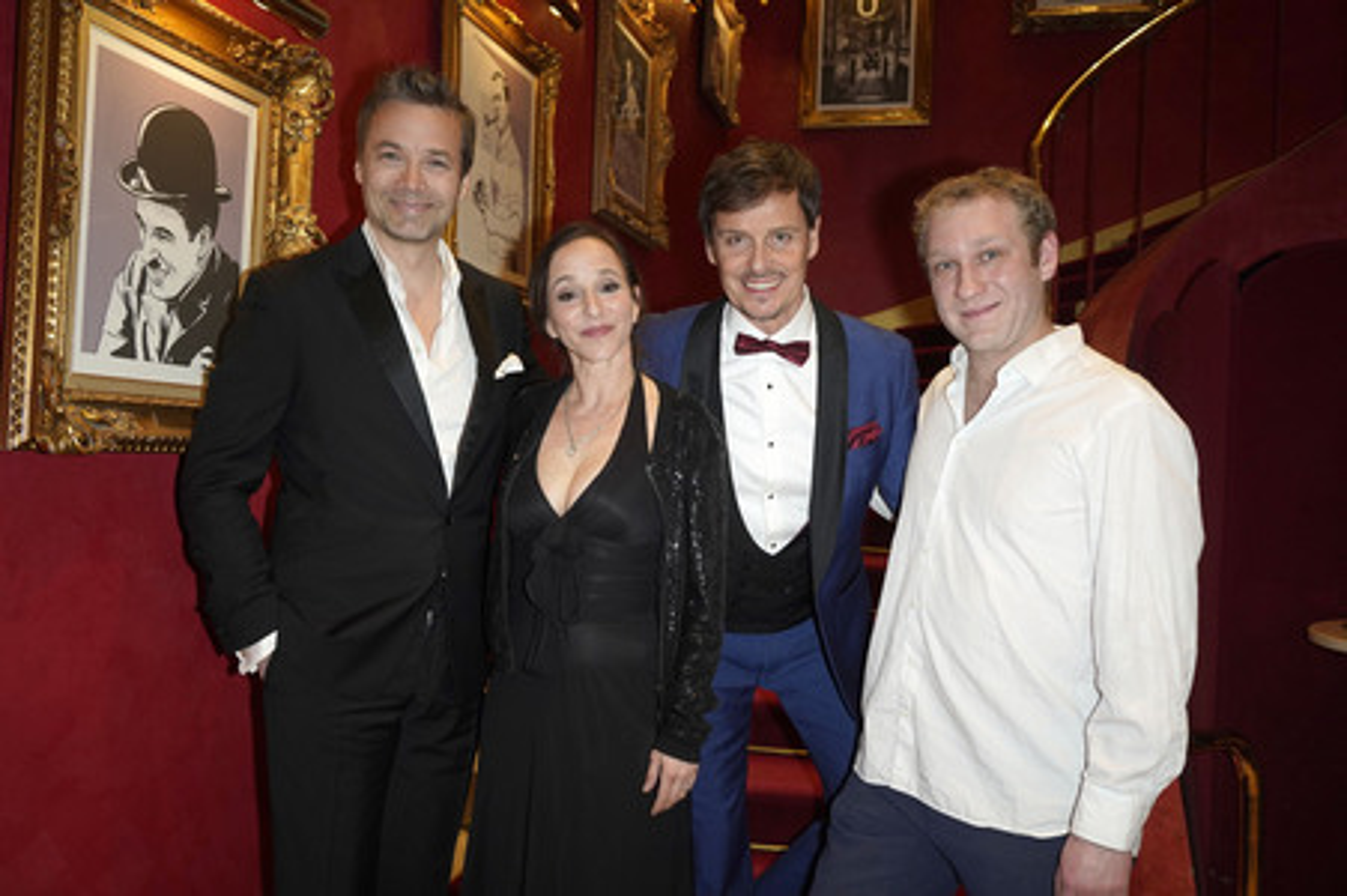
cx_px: 674
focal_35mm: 31
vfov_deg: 42.3
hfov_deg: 60.3
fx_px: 1159
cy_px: 448
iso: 1600
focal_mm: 31
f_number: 5
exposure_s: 1/100
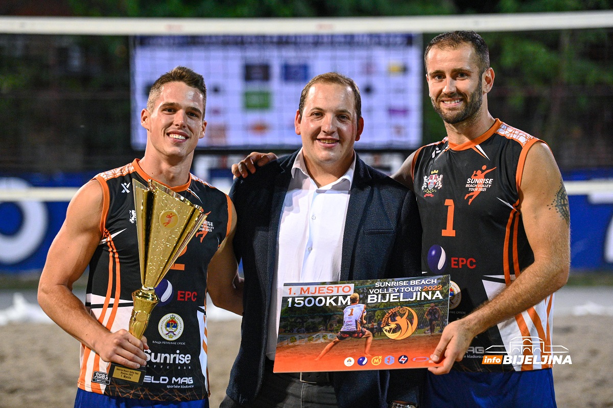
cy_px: 204
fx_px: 2076
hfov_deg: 16.8
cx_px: 306
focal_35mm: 122
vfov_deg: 11.2
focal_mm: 122
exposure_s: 1/100
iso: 5000
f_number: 2.8
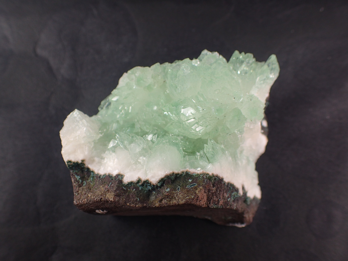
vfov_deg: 46.8
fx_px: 302
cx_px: 174
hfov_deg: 60.0
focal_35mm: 30
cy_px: 130
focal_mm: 5.5
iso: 100
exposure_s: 1/250
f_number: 2.3
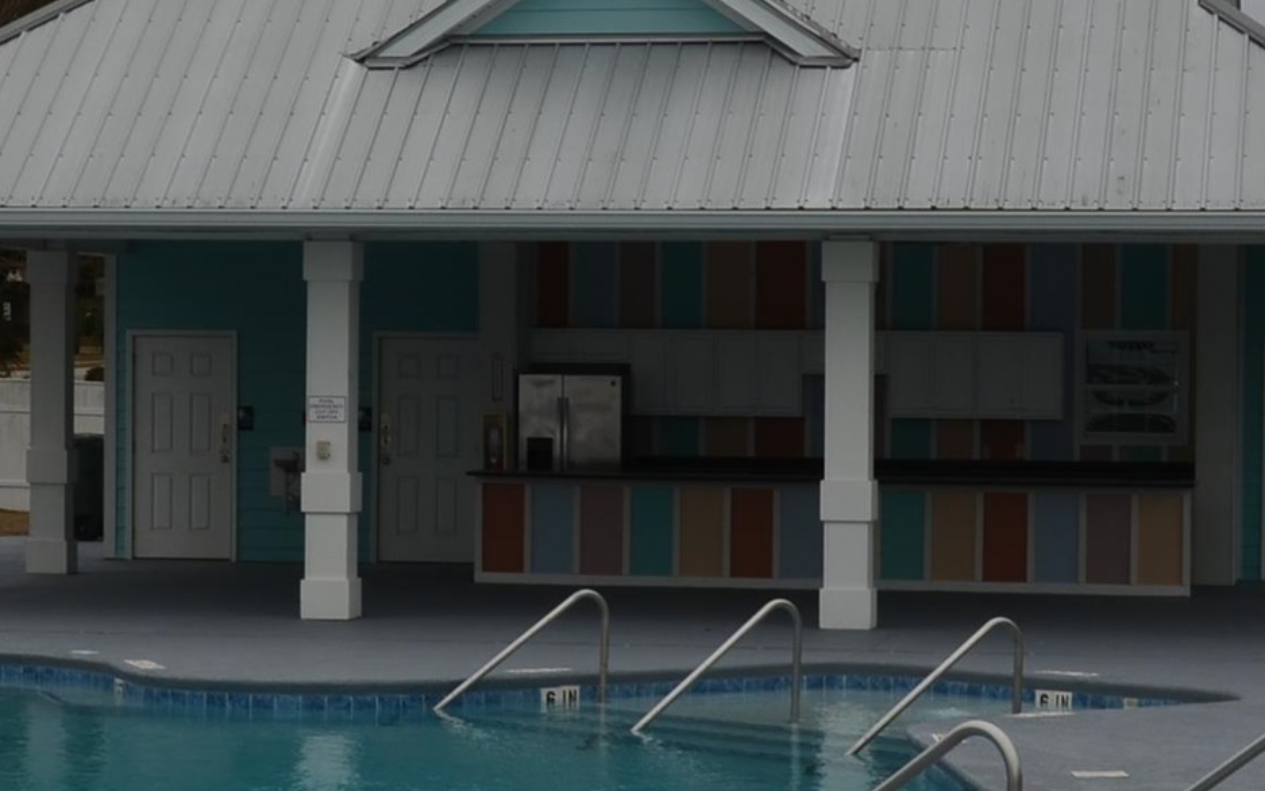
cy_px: 414
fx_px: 4483
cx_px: 452
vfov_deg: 10.1
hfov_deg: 16.0
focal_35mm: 130
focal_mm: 26
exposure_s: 1/125
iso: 125
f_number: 11
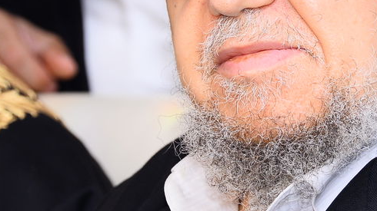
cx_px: 272
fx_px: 5685
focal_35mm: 569
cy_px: 10
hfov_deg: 3.8
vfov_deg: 2.1
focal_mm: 190
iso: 800
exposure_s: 1/125
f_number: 6.3
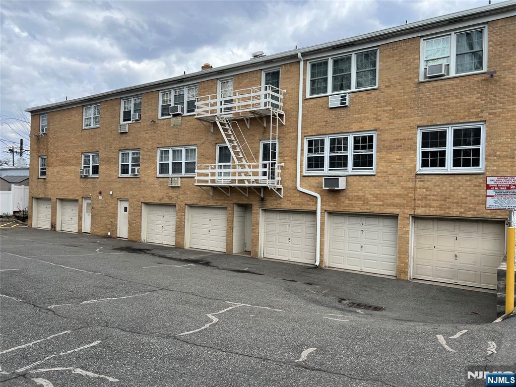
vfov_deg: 53.1
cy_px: 194
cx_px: 258
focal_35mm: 26
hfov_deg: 67.3
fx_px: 388
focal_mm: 5.7
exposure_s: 1/1395
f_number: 1.5
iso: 50
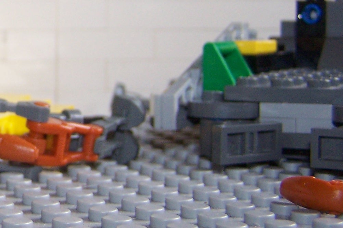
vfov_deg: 12.7
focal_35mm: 107
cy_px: 17
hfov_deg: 18.0
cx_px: -85
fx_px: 1019
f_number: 2.8
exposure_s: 1/60
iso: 140
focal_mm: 6.7
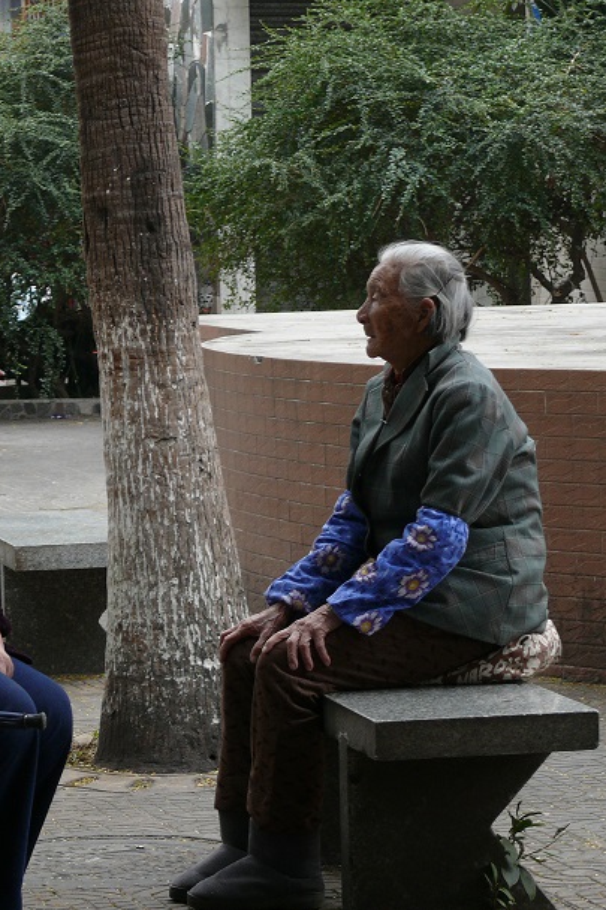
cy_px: 455
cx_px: 192
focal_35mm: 162
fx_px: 4093
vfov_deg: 12.7
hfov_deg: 8.5
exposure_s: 1/125
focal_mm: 22
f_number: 4
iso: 100
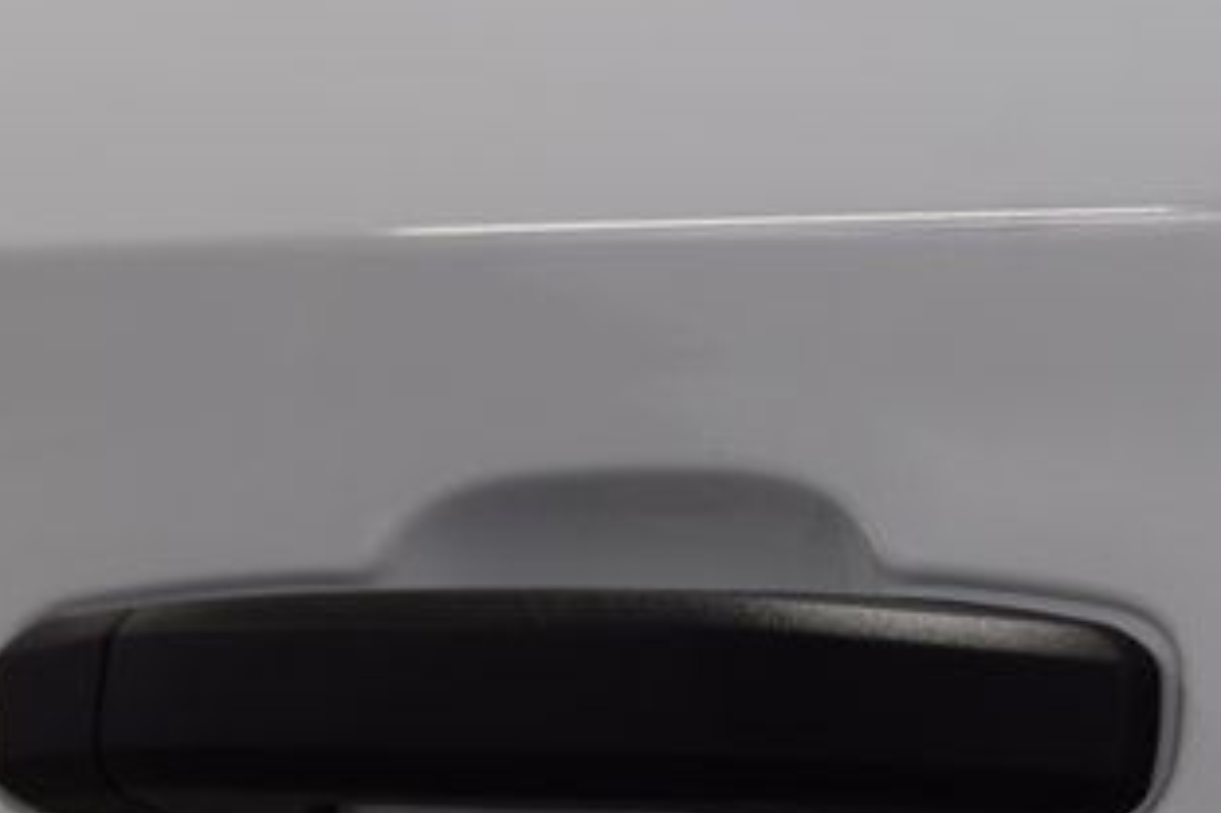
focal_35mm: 216
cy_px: 670
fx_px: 7322
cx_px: 546
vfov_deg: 6.3
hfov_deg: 9.5
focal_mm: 70
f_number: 7.1
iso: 400
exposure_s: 1/30
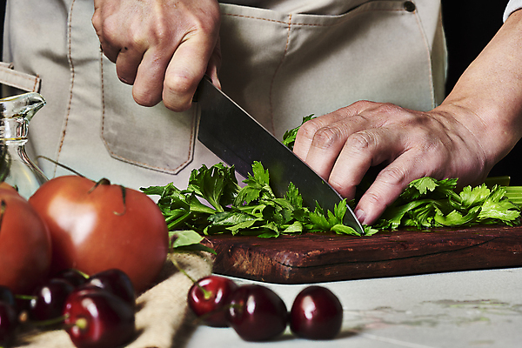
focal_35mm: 105
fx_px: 1522
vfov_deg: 13.0
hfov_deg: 19.5
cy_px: 174
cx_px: 261
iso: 100
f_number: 18
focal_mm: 105
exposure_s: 1/125
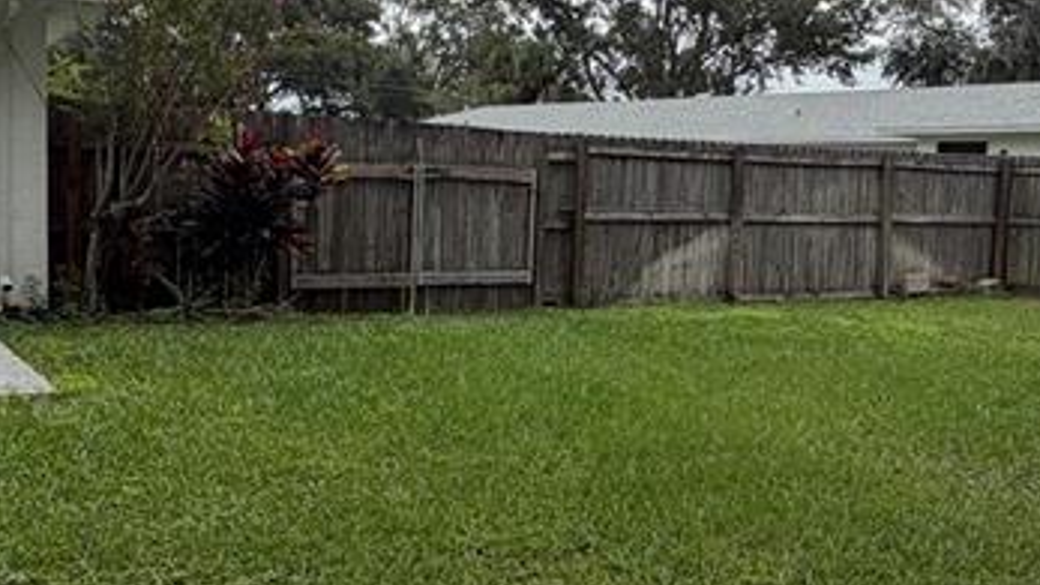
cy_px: 309
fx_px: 1241
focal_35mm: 45
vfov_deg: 26.5
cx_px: 417
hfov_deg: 45.2
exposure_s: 1/1050
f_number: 2.2
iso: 20
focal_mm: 2.22
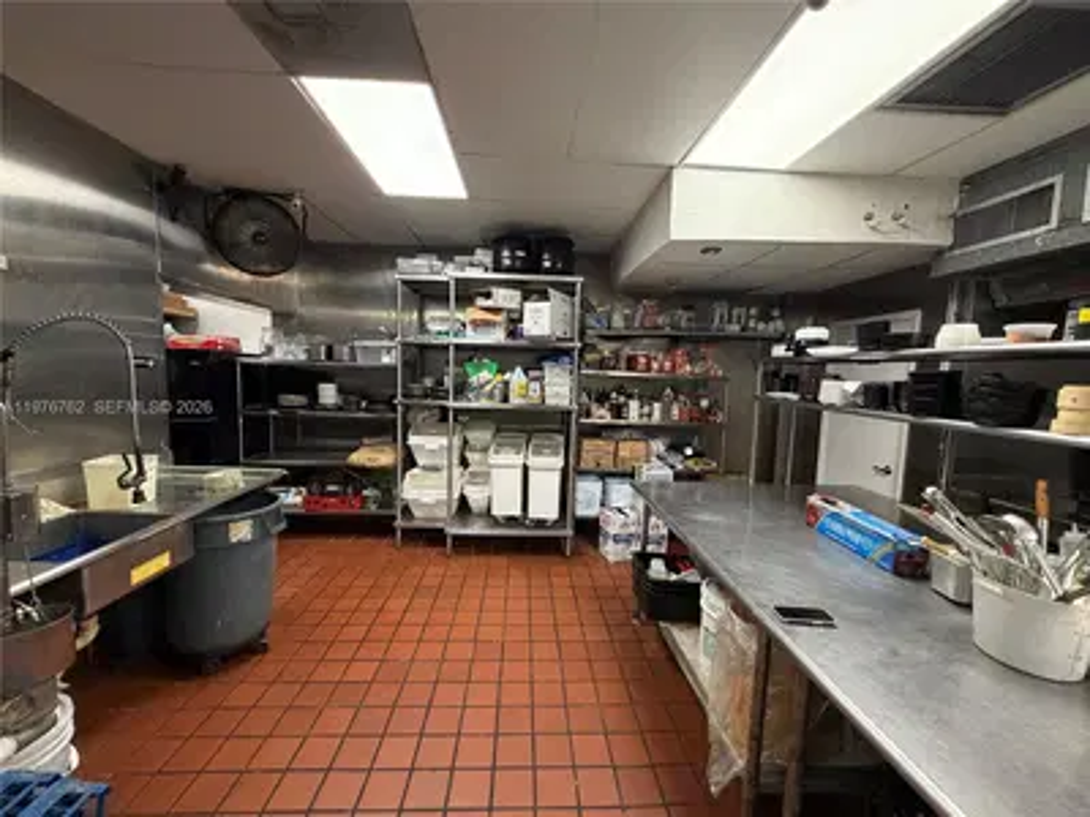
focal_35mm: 14
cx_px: 545
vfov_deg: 85.7
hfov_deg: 102.1
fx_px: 441
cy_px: 408
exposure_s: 1/60
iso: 400
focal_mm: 2.22
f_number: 2.2
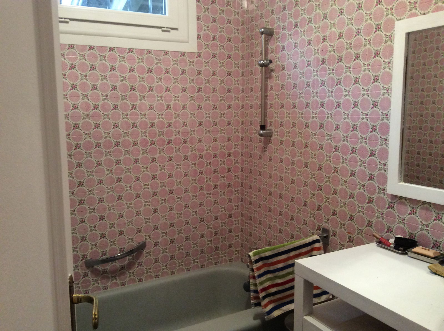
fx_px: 410
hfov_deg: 56.9
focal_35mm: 32
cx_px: 222
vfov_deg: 44.1
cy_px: 166
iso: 125
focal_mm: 3.3
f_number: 2.4
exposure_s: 1/25
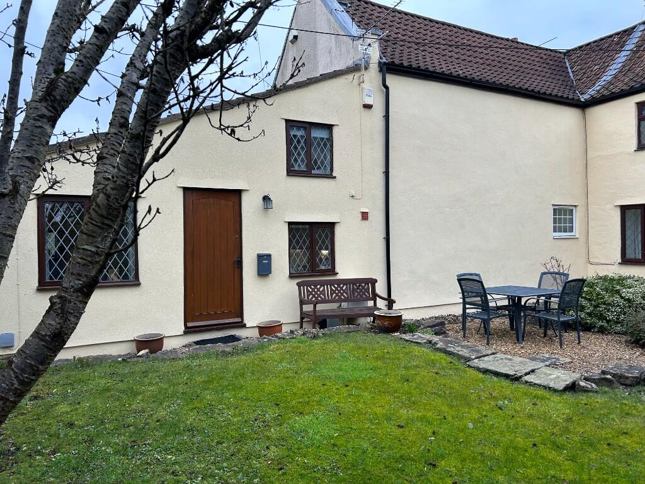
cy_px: 242
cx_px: 322
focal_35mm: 26
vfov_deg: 53.1
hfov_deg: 67.3
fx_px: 484
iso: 50
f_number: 1.5
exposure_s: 1/359
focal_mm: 5.7
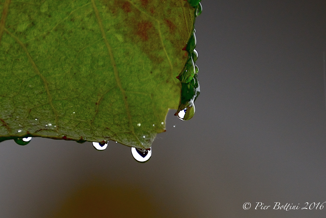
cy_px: 109
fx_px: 4093
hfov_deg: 4.6
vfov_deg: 3.0
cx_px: 163
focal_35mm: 452
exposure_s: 1/100
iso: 800
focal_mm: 300
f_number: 6.3
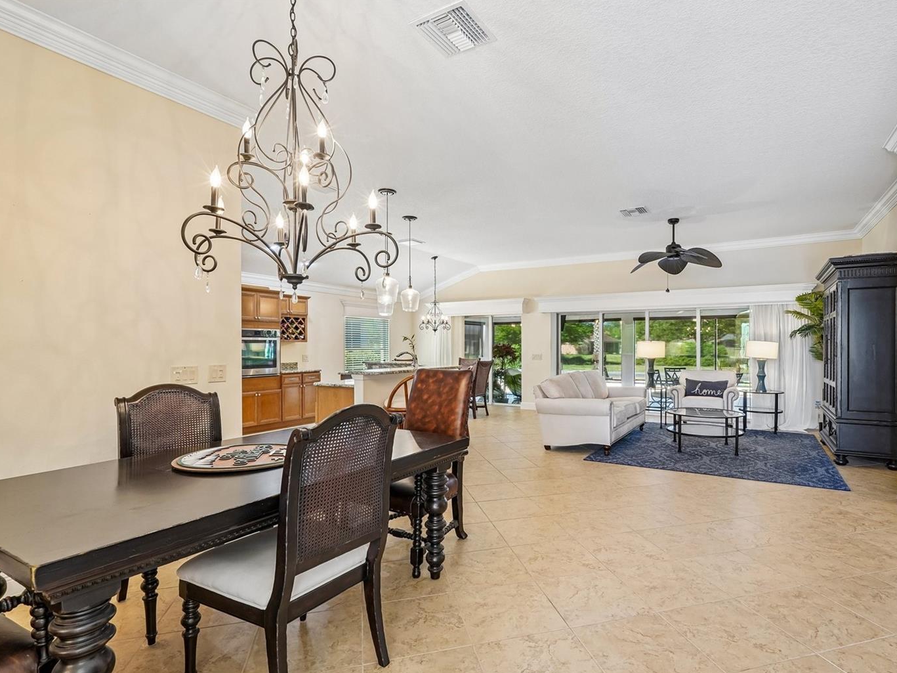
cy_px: 347
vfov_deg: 71.6
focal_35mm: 18
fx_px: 466
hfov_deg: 87.4
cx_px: 497
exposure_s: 1/10
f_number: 8
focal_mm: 16
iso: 400
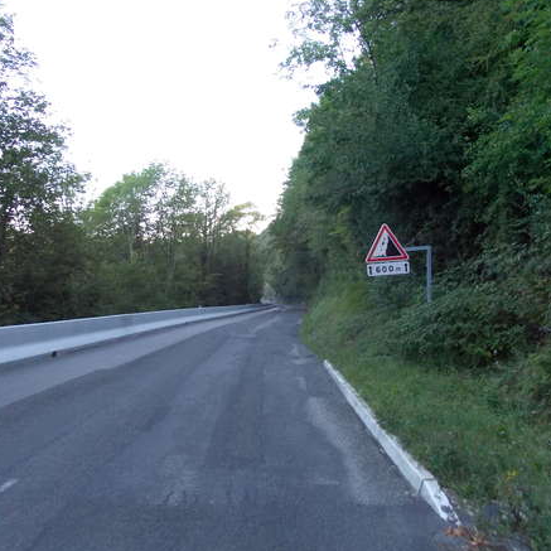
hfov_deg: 48.4
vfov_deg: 48.5
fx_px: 612
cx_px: 271
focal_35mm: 34
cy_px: 275
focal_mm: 4
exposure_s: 1/200
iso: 200
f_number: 2.7
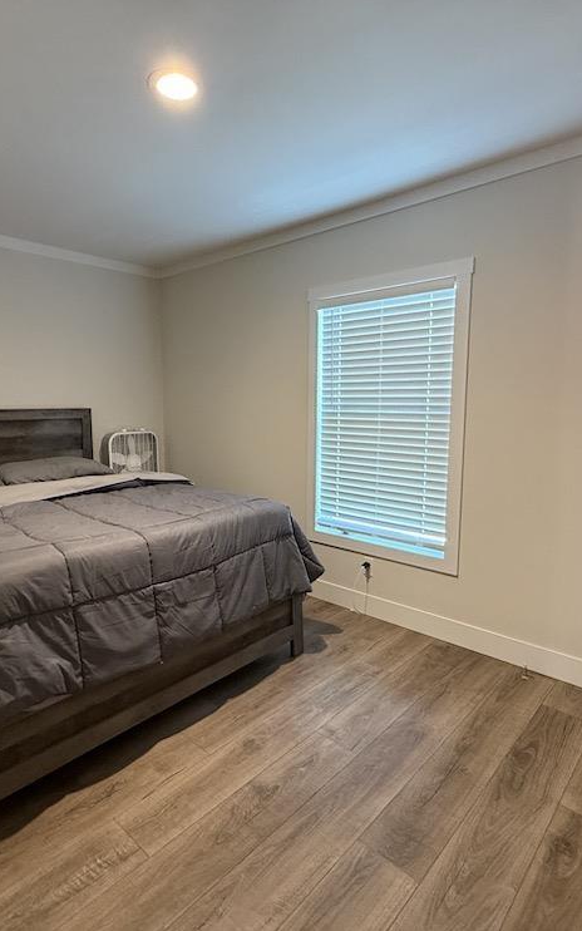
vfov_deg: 85.1
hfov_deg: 59.6
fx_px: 507
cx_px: 278
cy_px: 463
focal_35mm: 20
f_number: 2.2
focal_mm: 2.22
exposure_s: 1/60
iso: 250
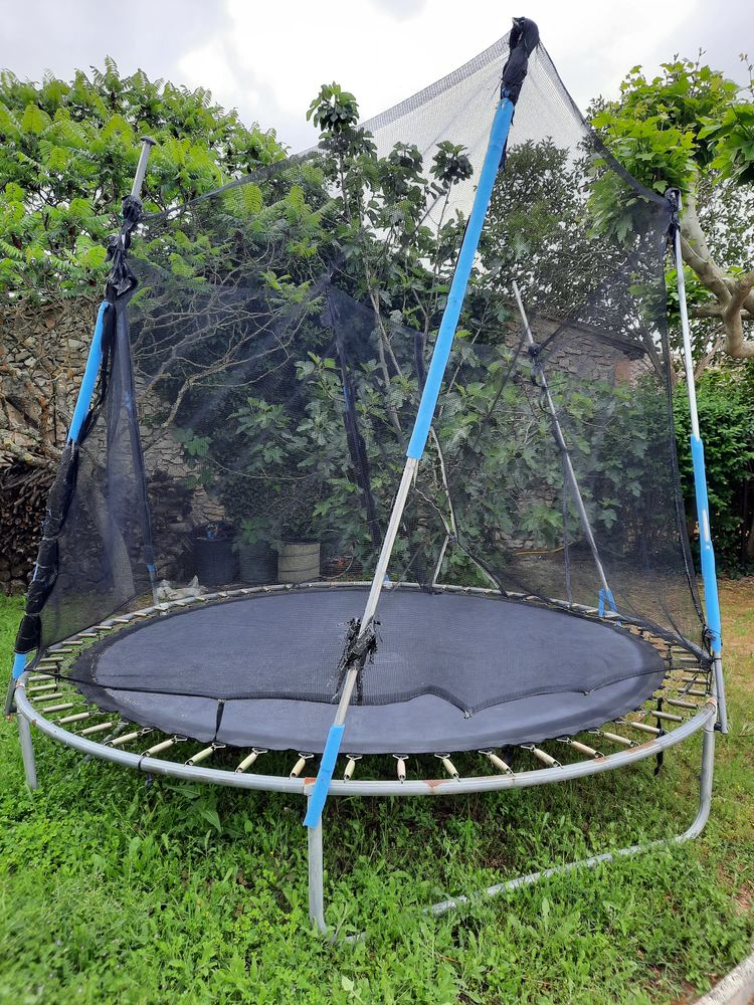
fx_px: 726
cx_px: 377
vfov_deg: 69.4
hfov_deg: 54.9
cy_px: 502
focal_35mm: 25
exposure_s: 1/151
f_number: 2
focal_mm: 4.6
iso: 32
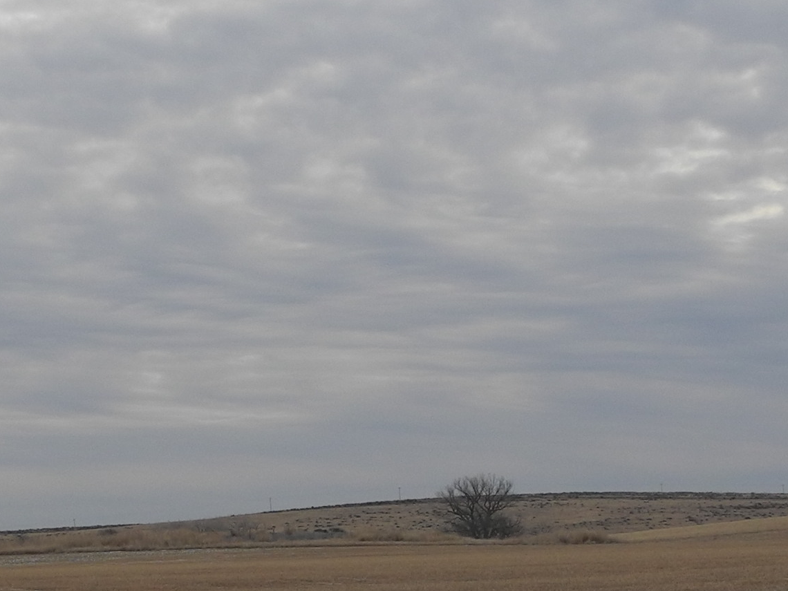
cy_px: 567
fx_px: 2550
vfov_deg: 13.1
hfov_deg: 17.5
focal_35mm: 112
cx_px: 284
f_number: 3.5
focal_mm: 7.4
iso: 100
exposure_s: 1/800
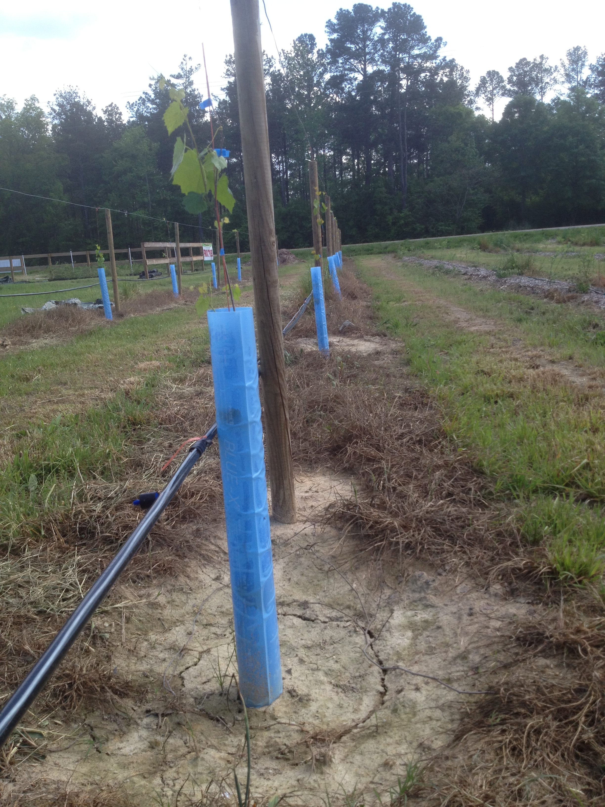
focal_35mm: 35
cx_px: 302
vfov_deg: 52.6
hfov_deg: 40.7
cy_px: 404
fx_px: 816
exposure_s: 1/657
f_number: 2.4
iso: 64
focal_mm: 4.28
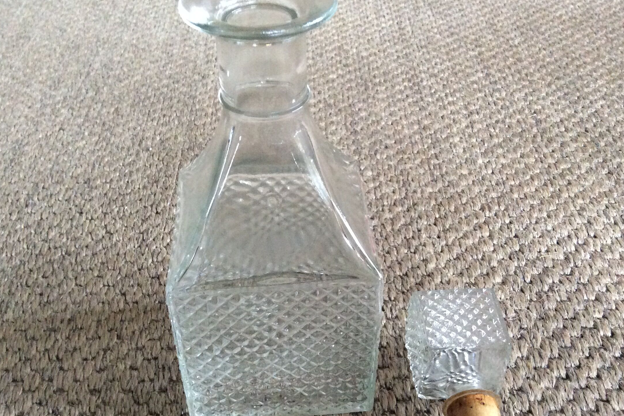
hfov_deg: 48.5
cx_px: 314
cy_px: 253
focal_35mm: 40
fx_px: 693
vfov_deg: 33.3
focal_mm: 3.3
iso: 250
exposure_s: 1/20
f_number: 2.4
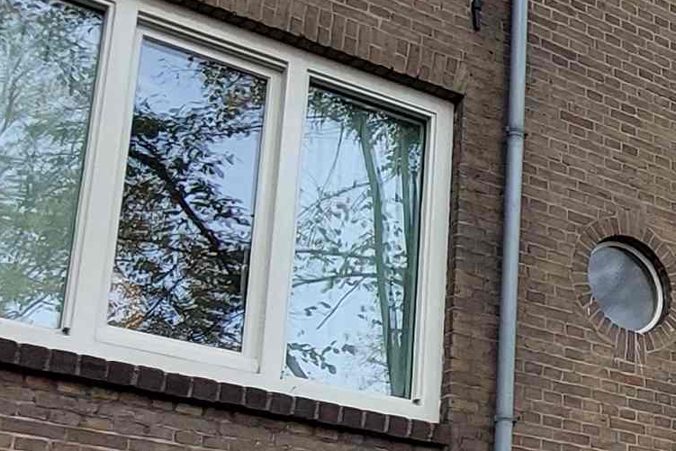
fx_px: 1352
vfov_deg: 18.7
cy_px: 382
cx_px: 870
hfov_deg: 24.6
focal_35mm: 72
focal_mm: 1.74
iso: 50
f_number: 2.2
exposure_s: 1/163
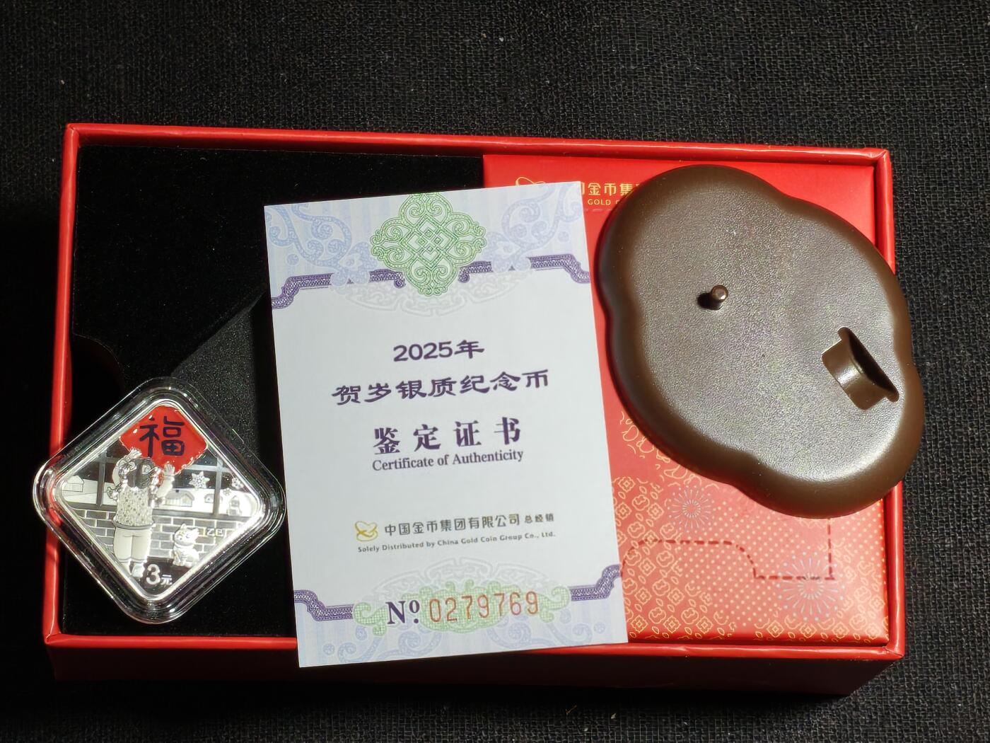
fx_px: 3032
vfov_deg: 14.0
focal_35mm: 106
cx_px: 495
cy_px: 372
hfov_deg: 18.5
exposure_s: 1/528
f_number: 1.5
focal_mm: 4.94
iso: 50
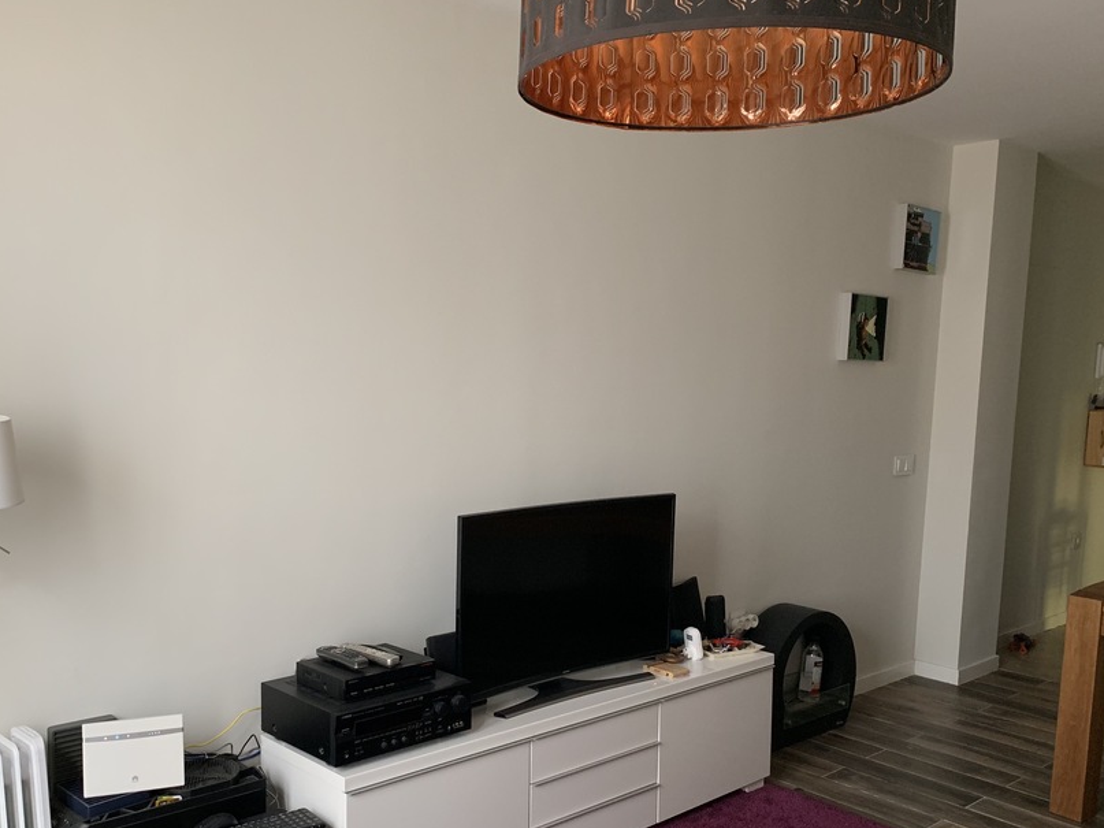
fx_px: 1052
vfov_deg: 42.8
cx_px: 473
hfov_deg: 55.2
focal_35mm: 33
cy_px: 487
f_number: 1.8
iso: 200
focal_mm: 4.25
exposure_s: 1/60
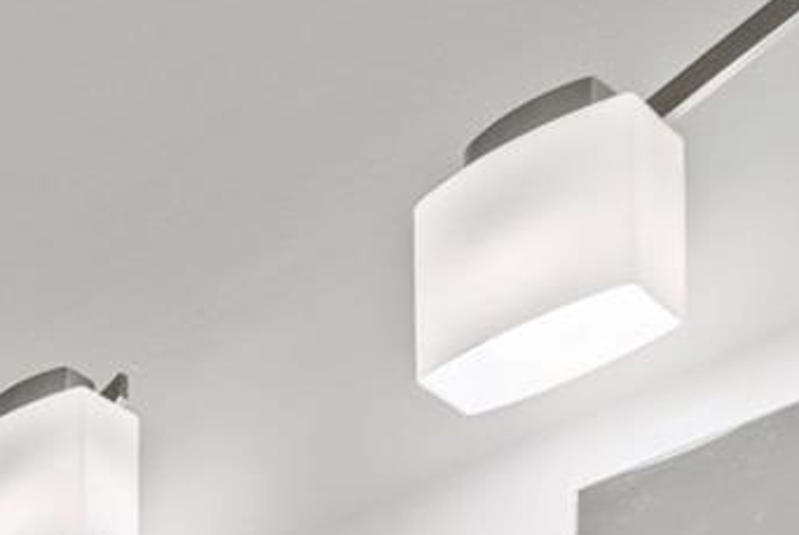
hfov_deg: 18.8
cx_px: -583
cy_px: 1437
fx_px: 1933
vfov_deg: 11.6
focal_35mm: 87
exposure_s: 1/3
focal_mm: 14.5
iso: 64
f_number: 8
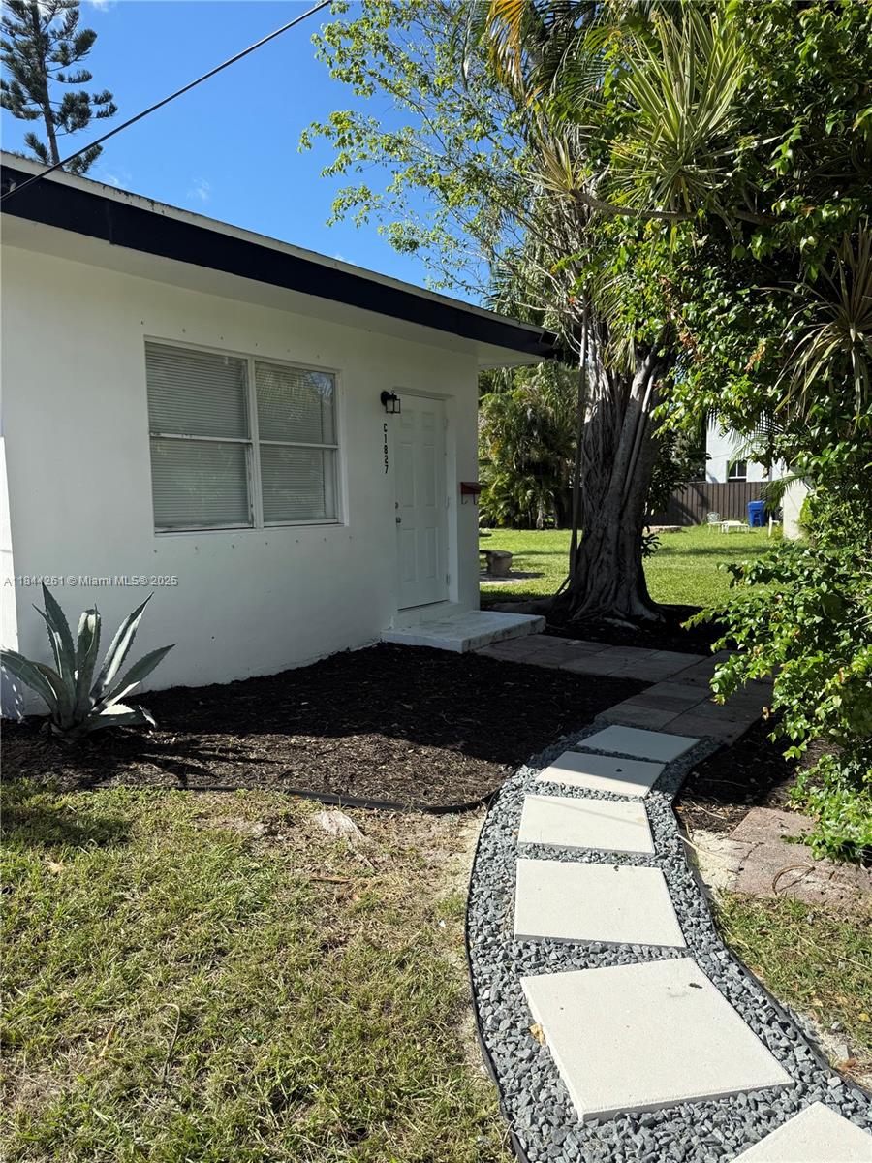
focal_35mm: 24
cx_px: 436
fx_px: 806
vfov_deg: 71.6
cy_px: 582
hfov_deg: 56.8
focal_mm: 6.76
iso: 80
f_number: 1.78
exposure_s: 1/3021
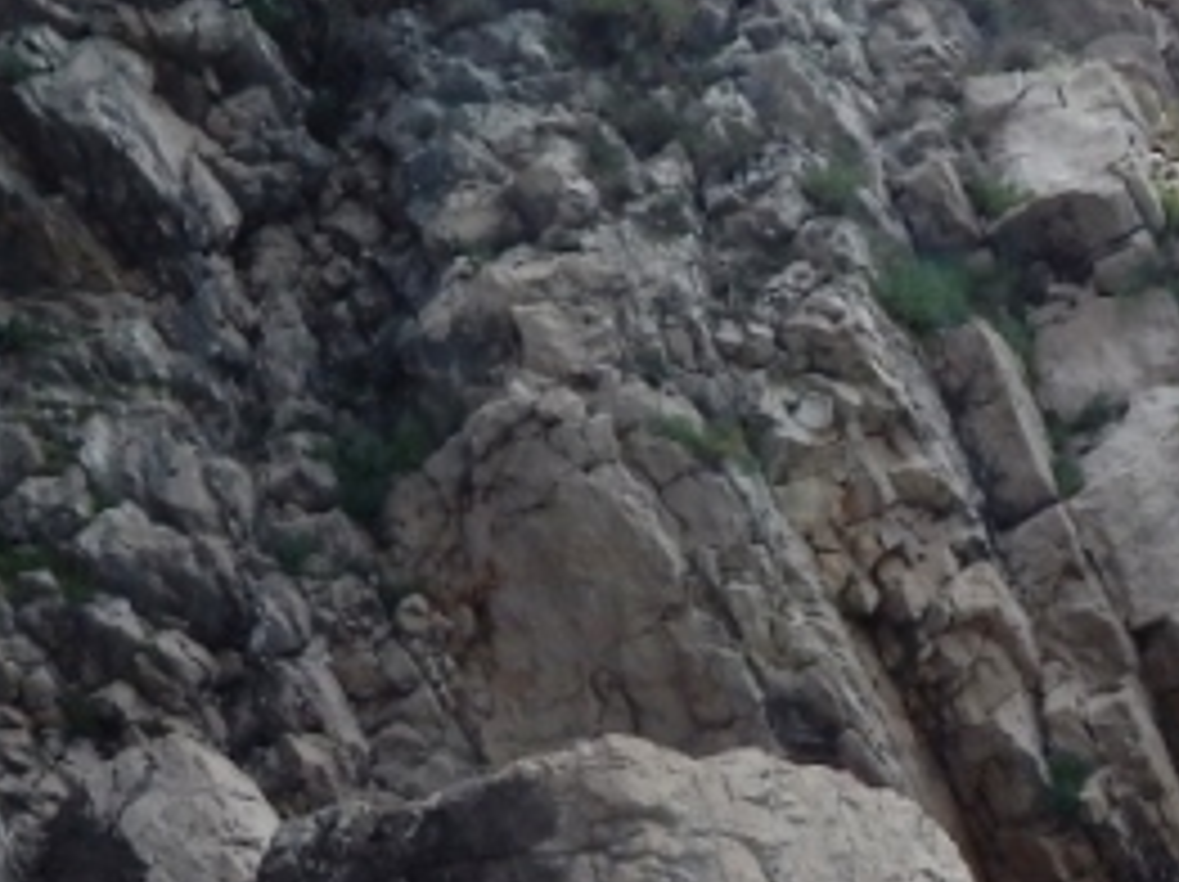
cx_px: 806
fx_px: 2926
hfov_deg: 22.7
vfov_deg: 16.5
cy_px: 1017
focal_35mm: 86
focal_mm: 4
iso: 125
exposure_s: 1/400
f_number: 6
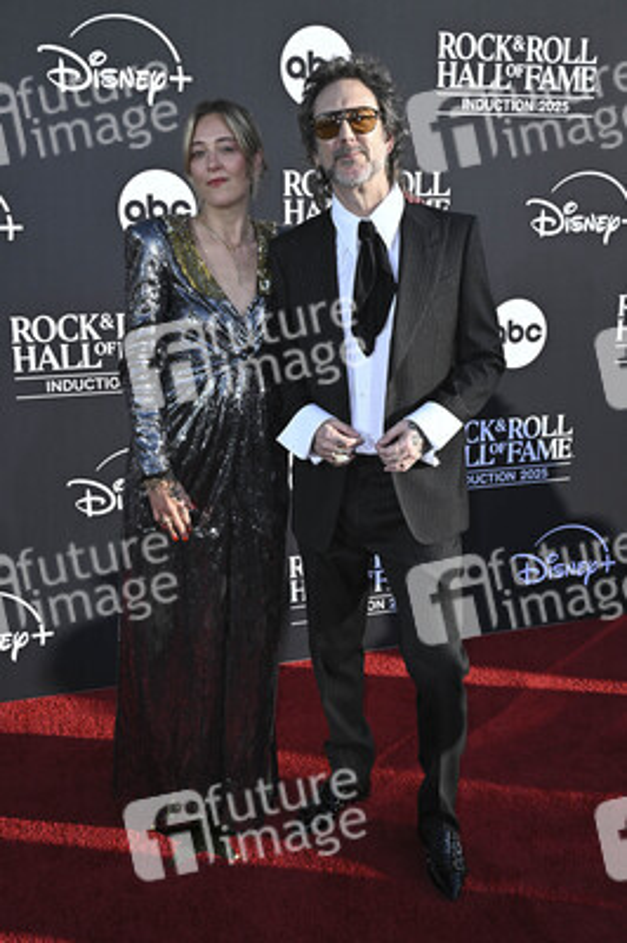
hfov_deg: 37.8
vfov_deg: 54.5
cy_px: 472
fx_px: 916
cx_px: 314
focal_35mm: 35
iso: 250
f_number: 8
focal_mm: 35
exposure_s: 1/320
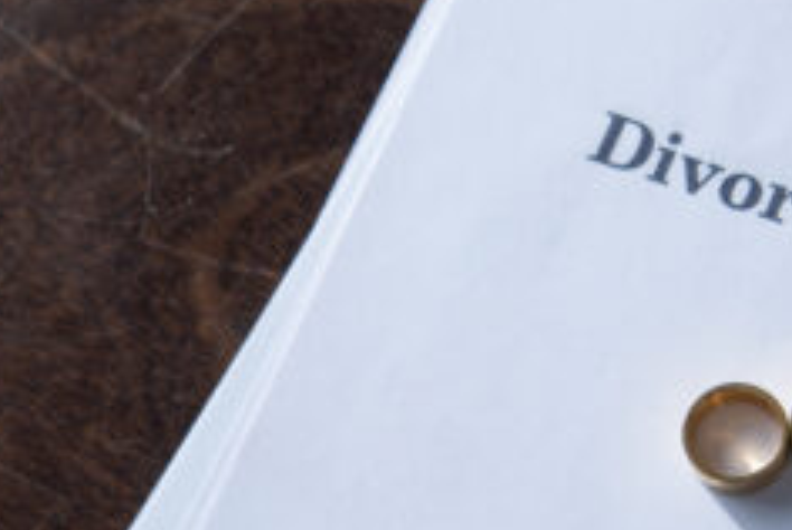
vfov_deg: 11.7
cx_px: 379
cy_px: 434
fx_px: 2577
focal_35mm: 117
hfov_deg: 17.5
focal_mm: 36
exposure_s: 1/200
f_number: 3.5
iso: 100
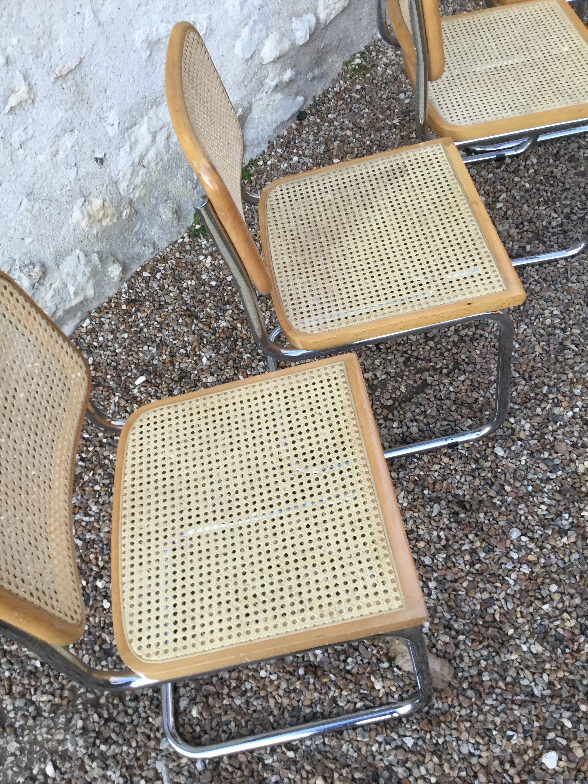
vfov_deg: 58.4
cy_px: 392
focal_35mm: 31
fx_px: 702
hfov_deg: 45.4
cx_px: 294
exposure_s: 1/33
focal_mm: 3.3
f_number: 2.4
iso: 32
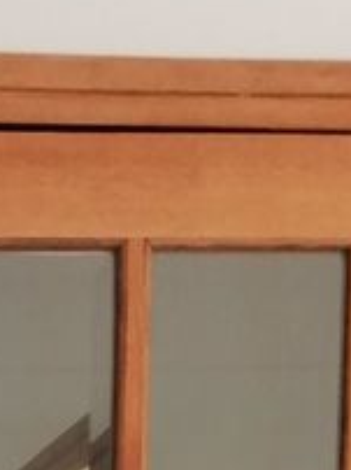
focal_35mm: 129
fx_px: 1748
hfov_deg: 10.3
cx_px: -409
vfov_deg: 12.8
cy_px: 1021
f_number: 1.8
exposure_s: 1/50
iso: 64
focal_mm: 3.6
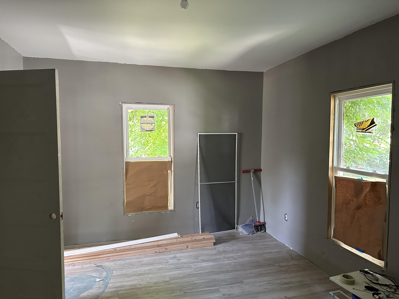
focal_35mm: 24
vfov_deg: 56.8
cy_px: 150
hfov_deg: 71.6
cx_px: 200
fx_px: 277
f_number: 1.78
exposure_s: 1/60
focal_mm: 6.86
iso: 640
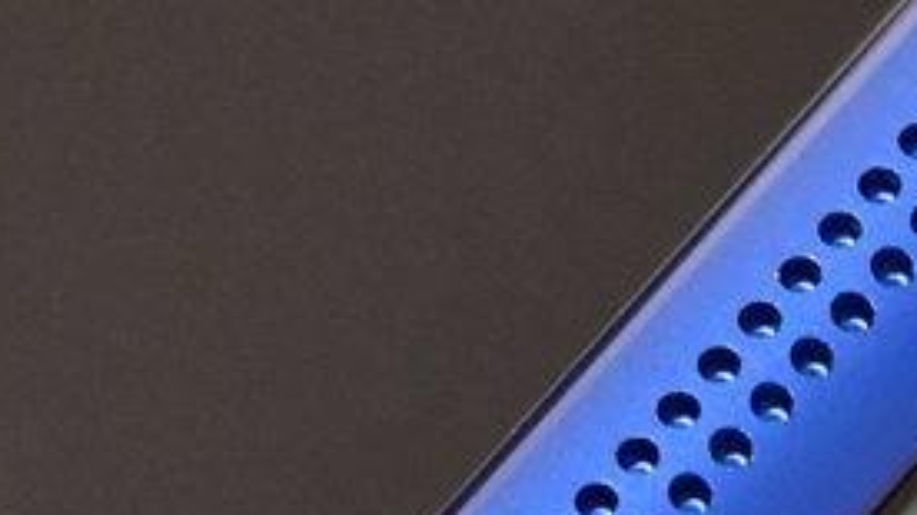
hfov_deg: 3.3
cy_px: 311
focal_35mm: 655
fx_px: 15920
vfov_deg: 1.9
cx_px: 754
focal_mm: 72
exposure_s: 1/125
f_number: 5.6
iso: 1600
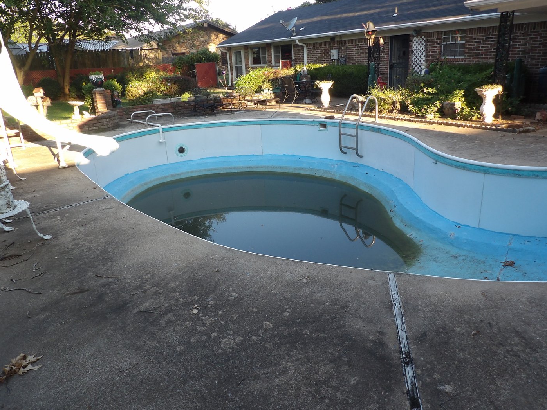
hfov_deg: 67.3
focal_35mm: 26
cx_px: 276
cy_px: 196
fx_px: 411
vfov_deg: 53.1
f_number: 3.2
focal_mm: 4.3
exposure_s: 1/116
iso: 100
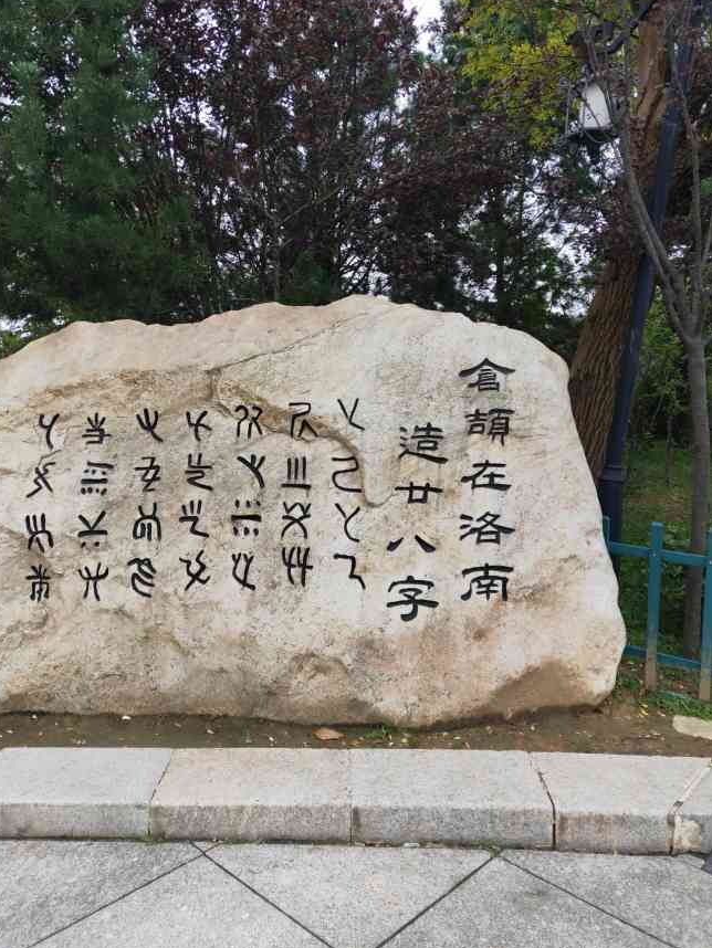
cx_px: 327
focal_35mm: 25
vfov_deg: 69.3
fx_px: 685
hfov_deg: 54.8
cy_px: 436
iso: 100
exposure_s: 1/556
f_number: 1.7
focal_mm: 3.97
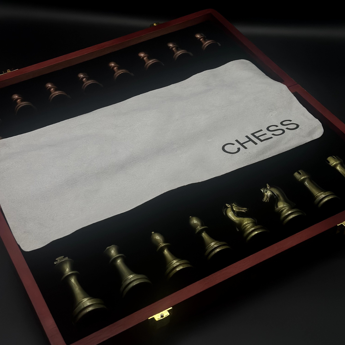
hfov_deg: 30.0
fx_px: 643
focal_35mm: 57
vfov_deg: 30.0
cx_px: 173
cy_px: 144
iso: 100
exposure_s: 1/2532
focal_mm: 6.86
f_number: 1.78
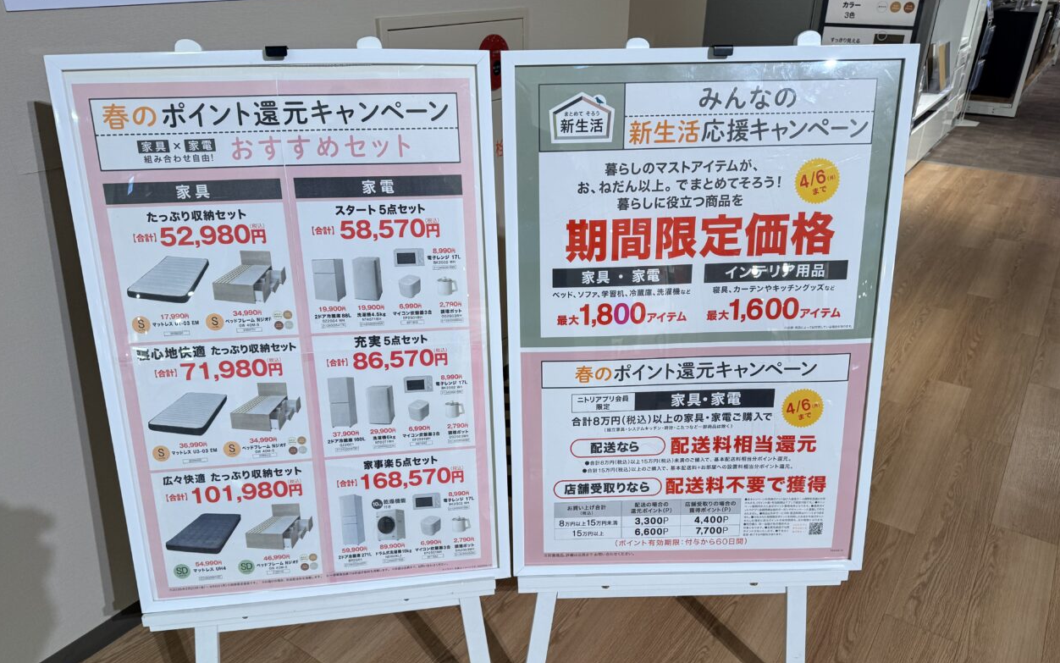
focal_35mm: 26
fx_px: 751
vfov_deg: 47.4
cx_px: 520
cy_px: 387
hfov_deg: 70.4
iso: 80
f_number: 1.78
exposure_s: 1/100
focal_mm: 6.76
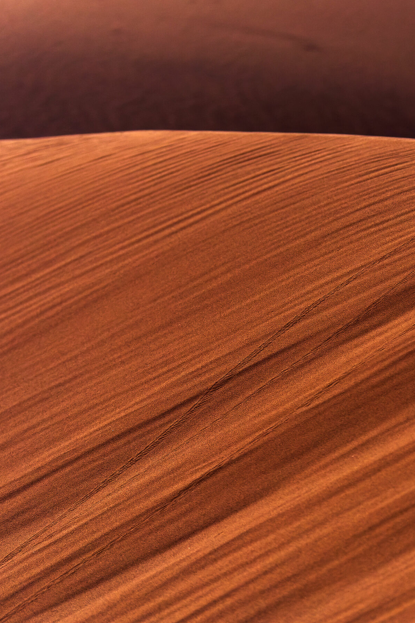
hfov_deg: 4.8
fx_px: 4980
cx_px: 359
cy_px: 311
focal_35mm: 288
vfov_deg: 7.2
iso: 200
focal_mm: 100
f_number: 4
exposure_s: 1/1000
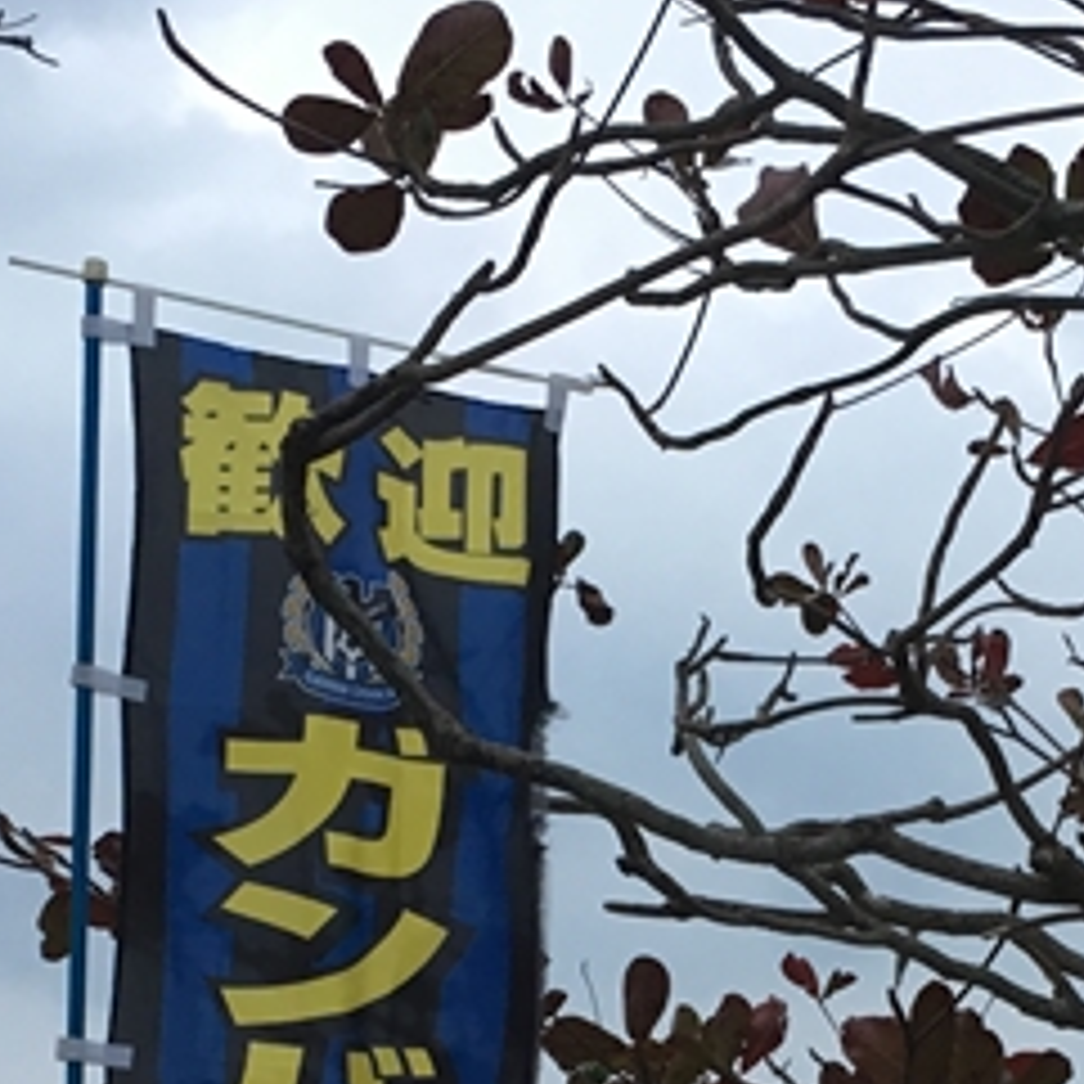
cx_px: 711
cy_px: 1129
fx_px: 3011
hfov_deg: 20.3
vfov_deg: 19.7
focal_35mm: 85
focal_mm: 4.15
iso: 64
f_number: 2.2
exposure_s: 1/30
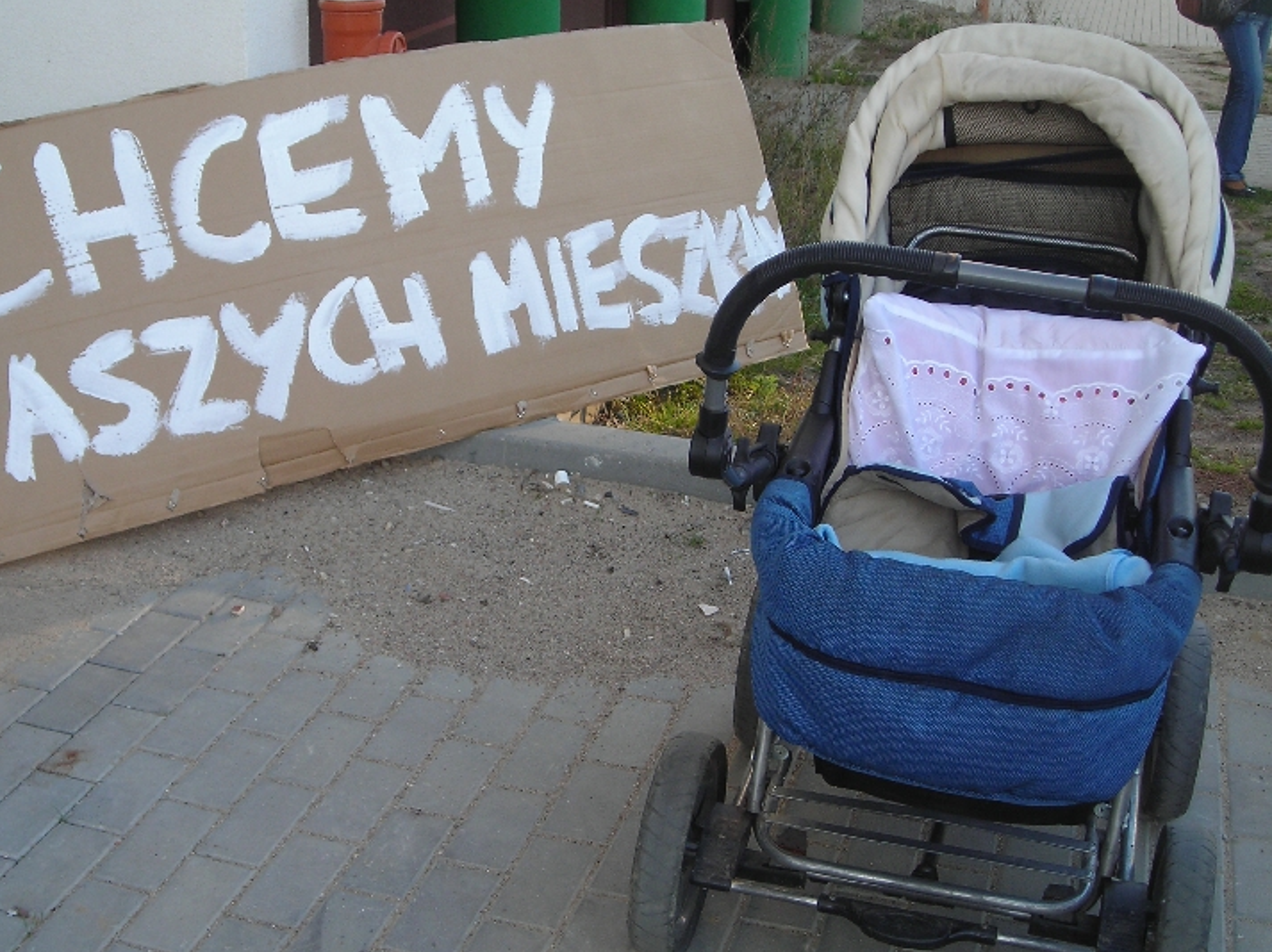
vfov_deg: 30.2
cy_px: 448
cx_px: 542
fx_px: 1763
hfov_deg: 39.6
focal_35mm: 48
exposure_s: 1/83.8
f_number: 3.2
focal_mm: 6.3
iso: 50
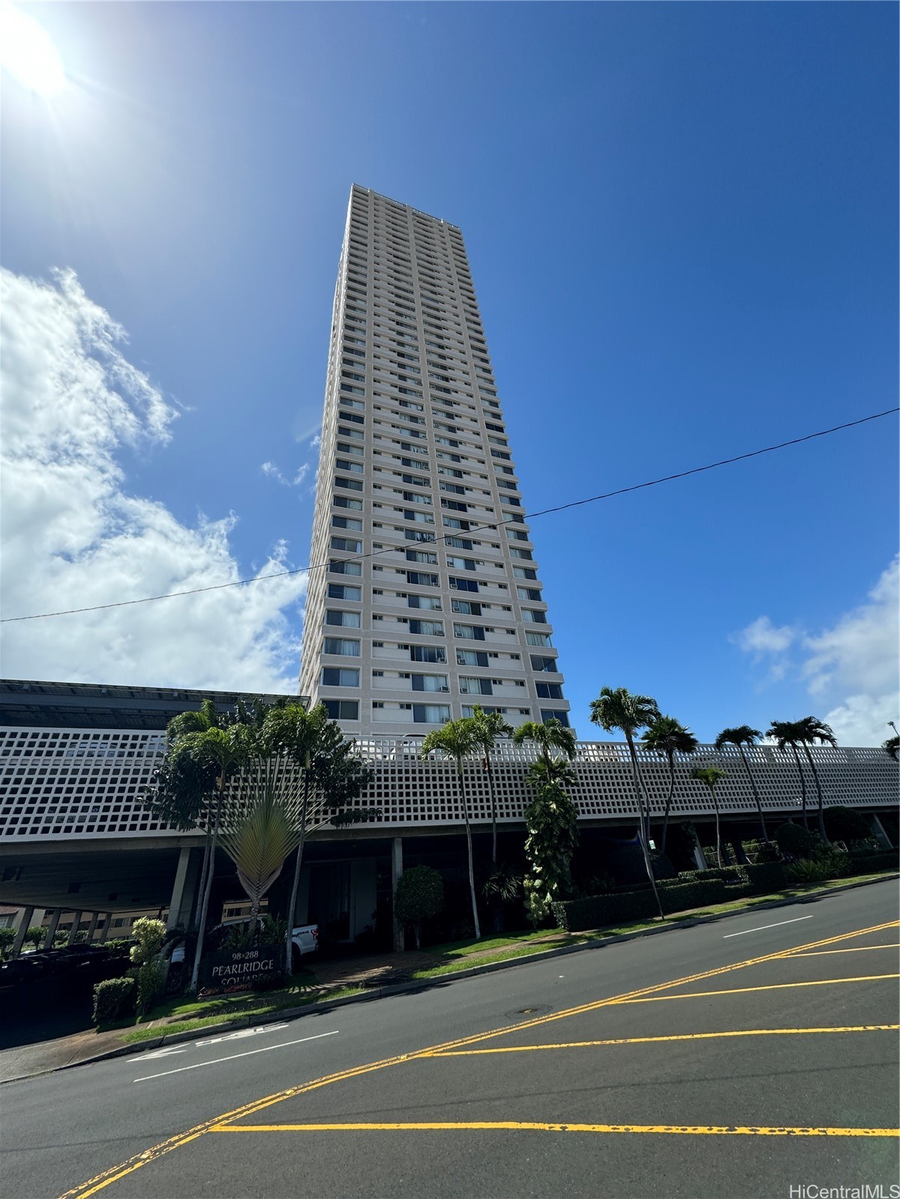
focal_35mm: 14
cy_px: 600
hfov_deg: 85.7
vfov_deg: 102.1
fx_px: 485
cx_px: 450
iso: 50
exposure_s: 1/1709
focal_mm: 2.22
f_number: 2.2
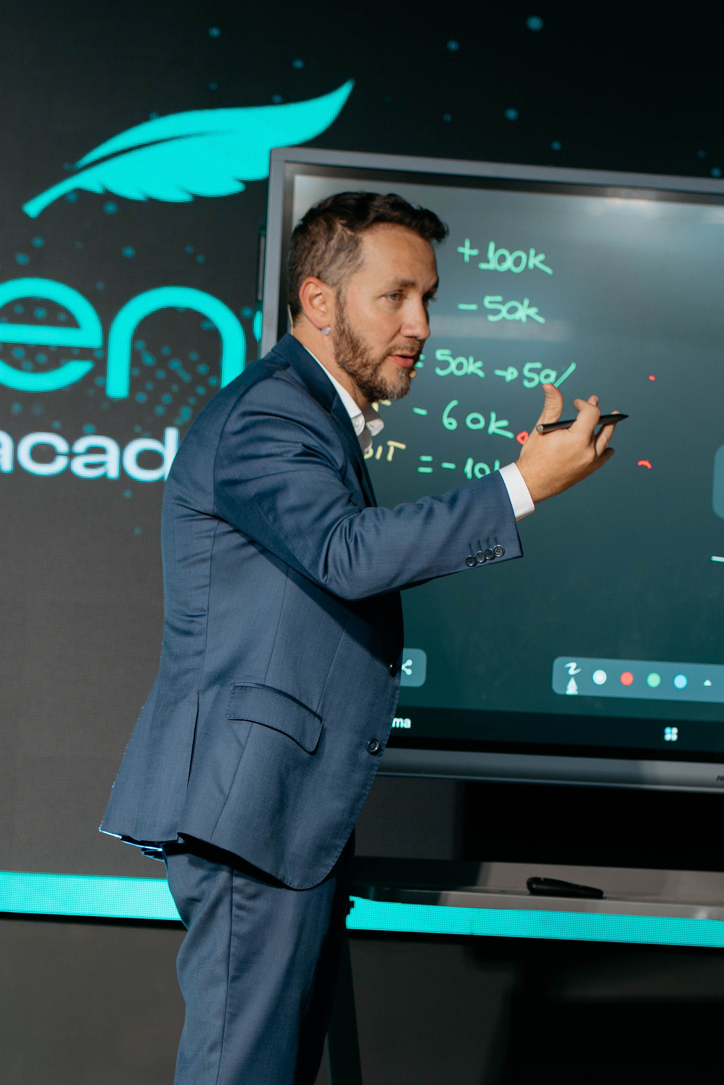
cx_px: 341
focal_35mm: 174
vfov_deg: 11.8
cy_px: 743
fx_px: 5249
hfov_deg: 7.9
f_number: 2.2
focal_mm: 85
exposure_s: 1/250
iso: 1000
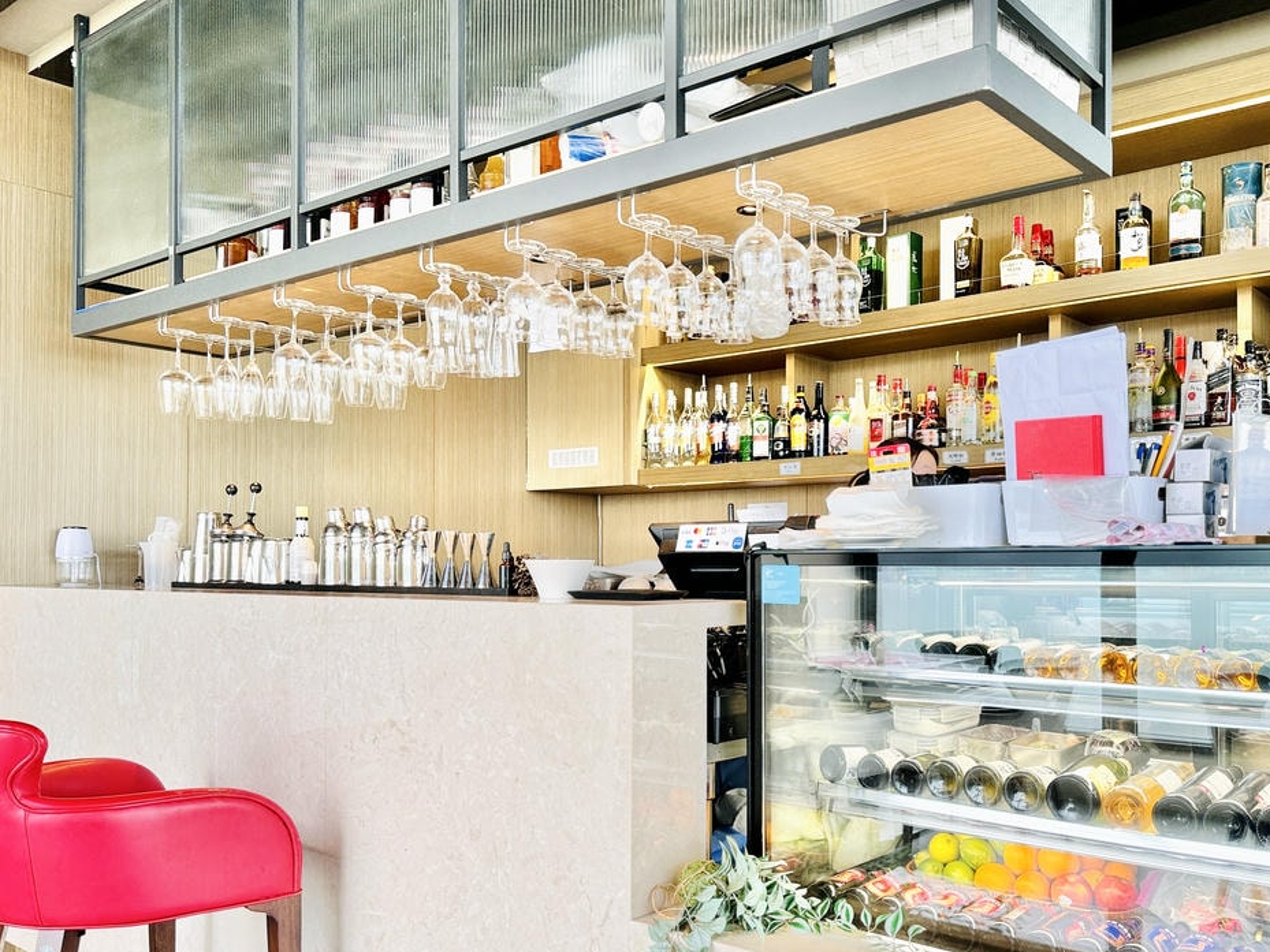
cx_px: 755
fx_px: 1137
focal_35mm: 31
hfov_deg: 57.9
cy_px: 549
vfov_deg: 45.3
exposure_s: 1/120
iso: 100
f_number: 1.78
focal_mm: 6.76
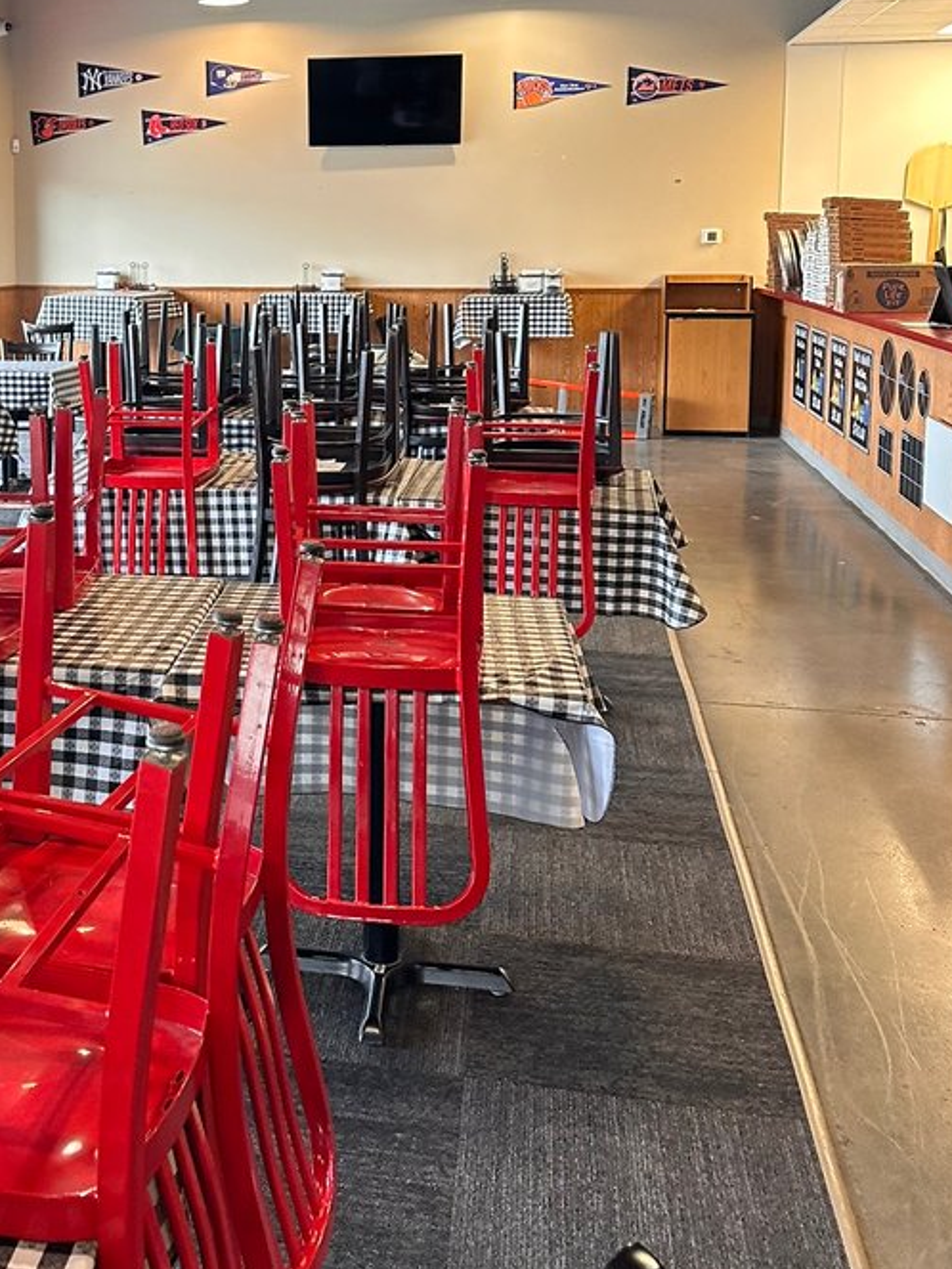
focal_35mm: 41
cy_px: 381
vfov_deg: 44.8
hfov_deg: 33.9
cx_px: 167
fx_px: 1503
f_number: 1.78
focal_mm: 6.86
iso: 250
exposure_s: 1/60
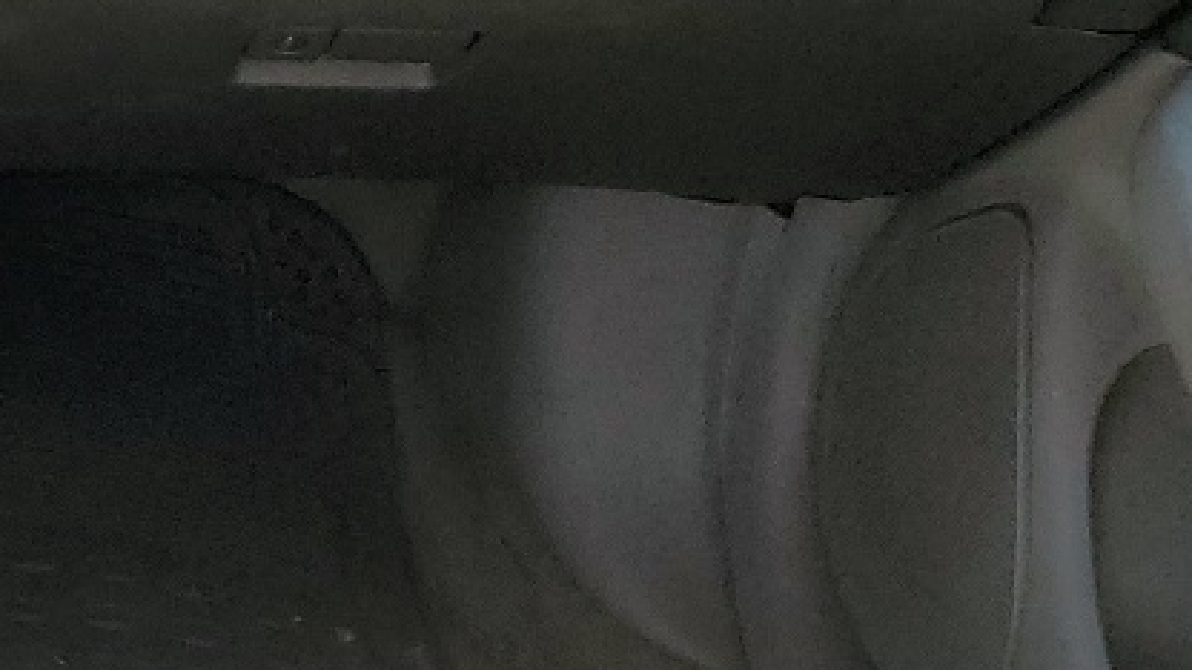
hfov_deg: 16.3
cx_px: -1006
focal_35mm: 109
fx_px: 3445
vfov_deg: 10.9
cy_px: 850
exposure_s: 1/667
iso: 50
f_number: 1.5
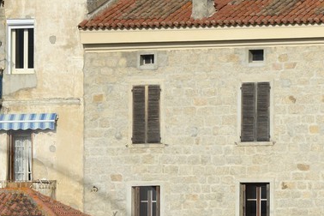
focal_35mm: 613
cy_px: 455
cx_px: -81
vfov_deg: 2.2
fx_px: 5517
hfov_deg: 3.4
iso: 200
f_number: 14
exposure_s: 1/250
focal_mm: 145
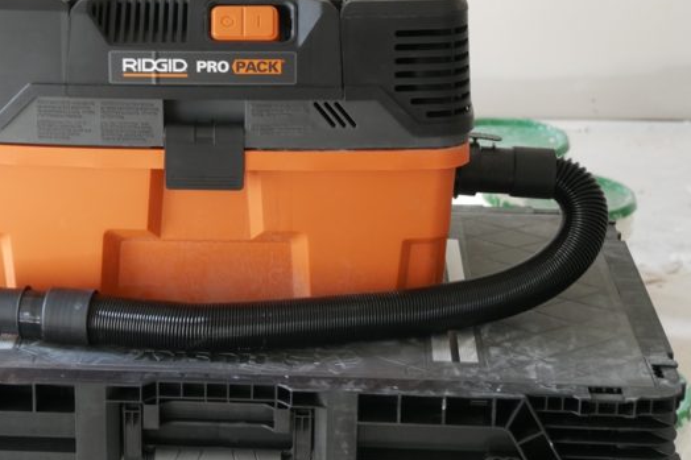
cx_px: 245
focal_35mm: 94
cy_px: 121
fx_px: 1804
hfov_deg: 21.6
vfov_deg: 14.5
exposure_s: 1/80
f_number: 4.5
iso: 1000
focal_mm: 34
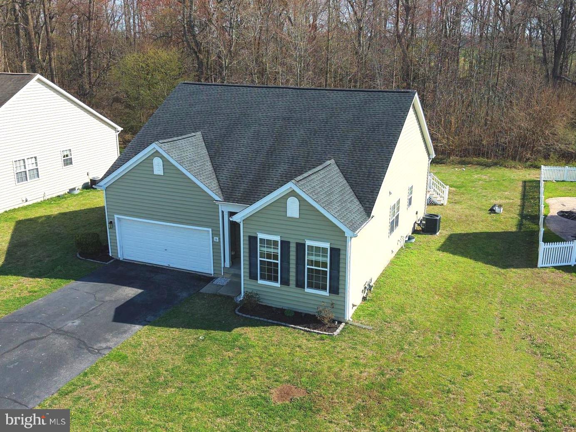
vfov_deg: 56.8
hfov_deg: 71.6
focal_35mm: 24
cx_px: 288
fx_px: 399
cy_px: 216
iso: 270
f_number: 1.8
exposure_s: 1/5000
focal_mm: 8.67
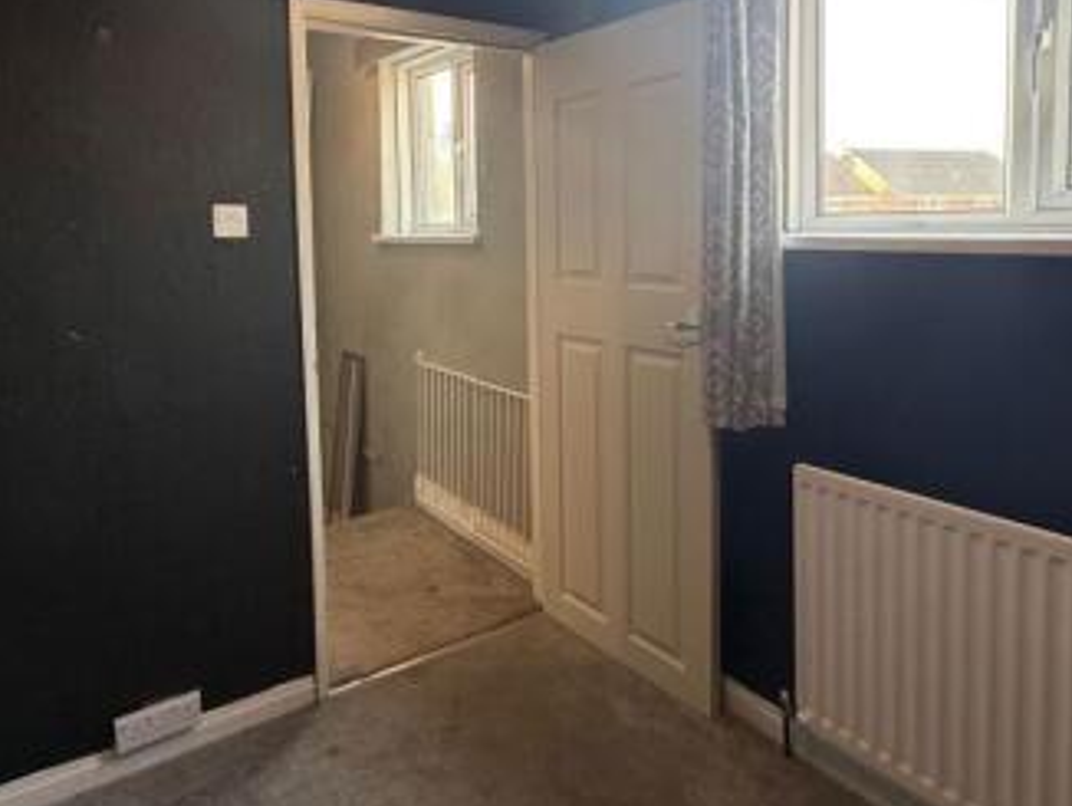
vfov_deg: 54.0
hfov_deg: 69.2
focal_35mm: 25
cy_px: 278
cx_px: 587
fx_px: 775
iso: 125
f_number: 2.2
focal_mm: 2.22
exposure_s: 1/100
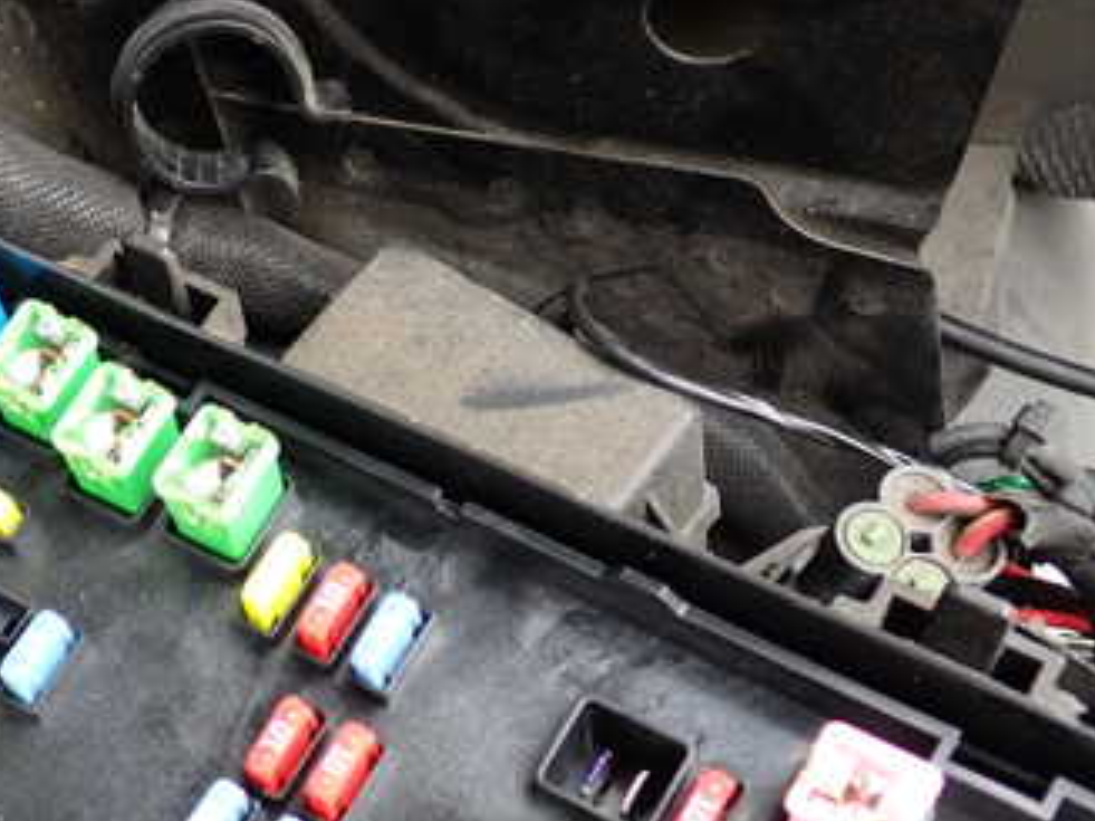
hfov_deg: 34.3
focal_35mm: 55
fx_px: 1739
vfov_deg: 25.9
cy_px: 694
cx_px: 285
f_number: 2.3
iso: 200
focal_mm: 5.4
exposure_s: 1/80
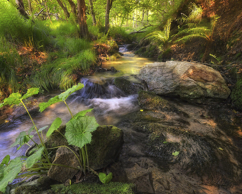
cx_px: 92
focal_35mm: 20
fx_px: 140
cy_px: 97
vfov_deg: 69.2
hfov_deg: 80.1
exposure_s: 1/4
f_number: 11
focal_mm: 11
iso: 200
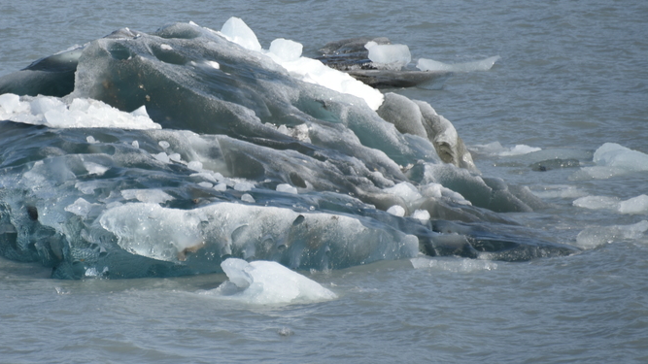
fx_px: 10360
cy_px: 131
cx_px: 160
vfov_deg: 2.0
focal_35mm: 603
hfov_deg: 3.6
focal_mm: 300
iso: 100
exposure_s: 1/640
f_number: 5.6
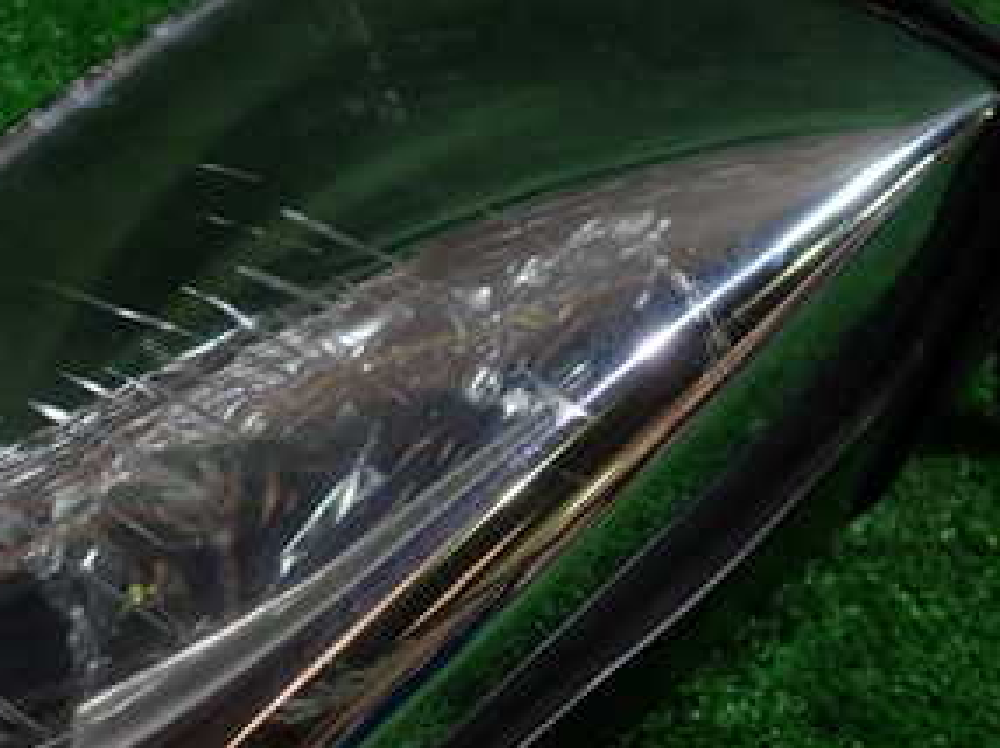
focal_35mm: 63
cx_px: 322
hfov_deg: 30.5
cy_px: 531
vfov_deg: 23.1
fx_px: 1818
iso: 160
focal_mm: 5.4
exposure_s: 1/60
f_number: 2.3
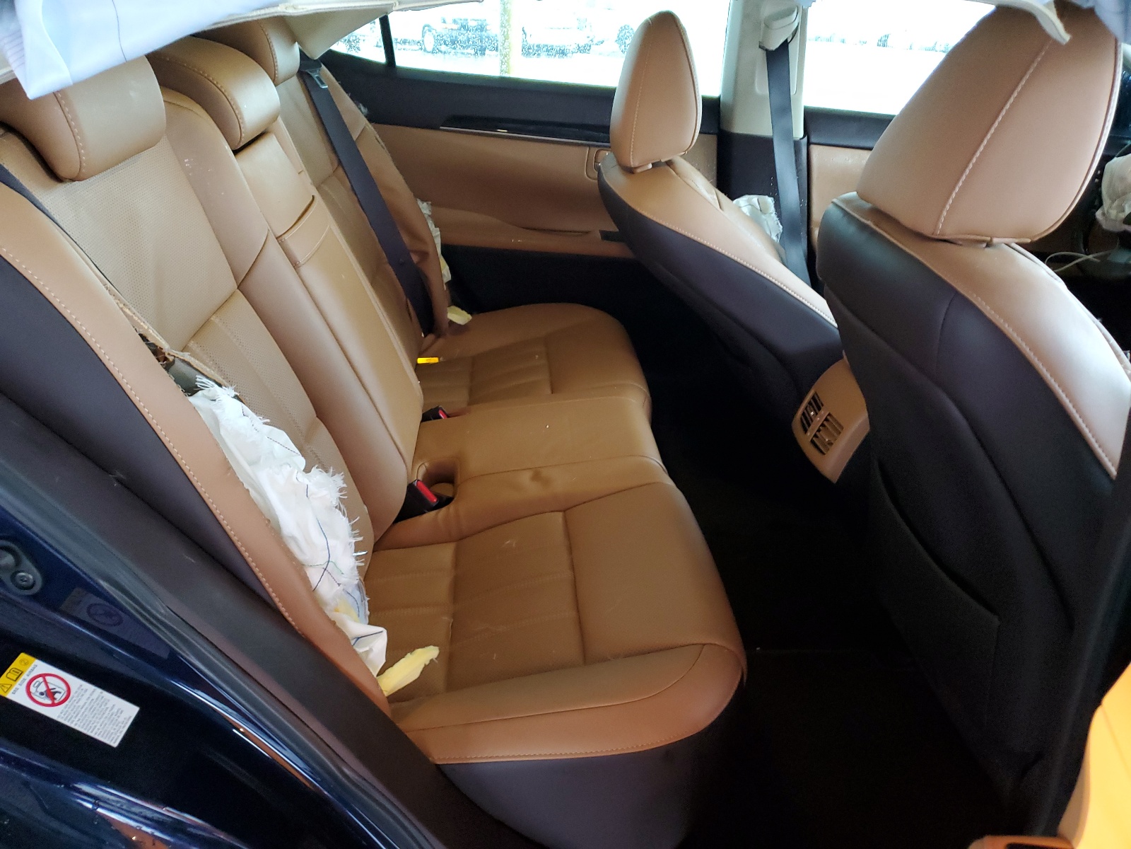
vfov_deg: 53.1
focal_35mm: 26
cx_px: 566
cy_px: 424
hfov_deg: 67.3
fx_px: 849
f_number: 1.5
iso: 316
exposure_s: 1/17
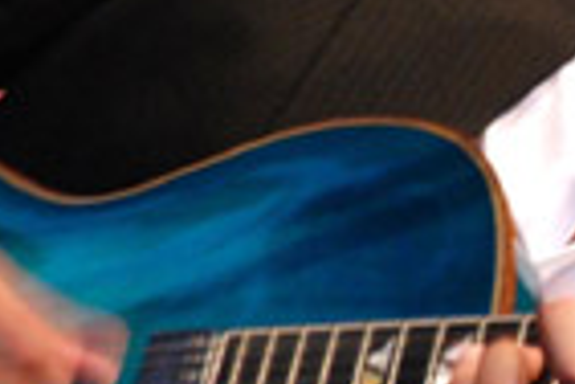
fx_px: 8940
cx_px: 950
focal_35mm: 560
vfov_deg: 2.5
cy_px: 214
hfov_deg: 3.7
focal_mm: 105
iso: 1000
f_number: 5.6
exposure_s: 1/20
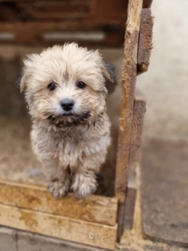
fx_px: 181
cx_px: 92
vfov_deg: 69.4
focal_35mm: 25
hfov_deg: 54.9
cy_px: 126
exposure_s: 1/100
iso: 50
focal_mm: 6.4
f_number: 1.8
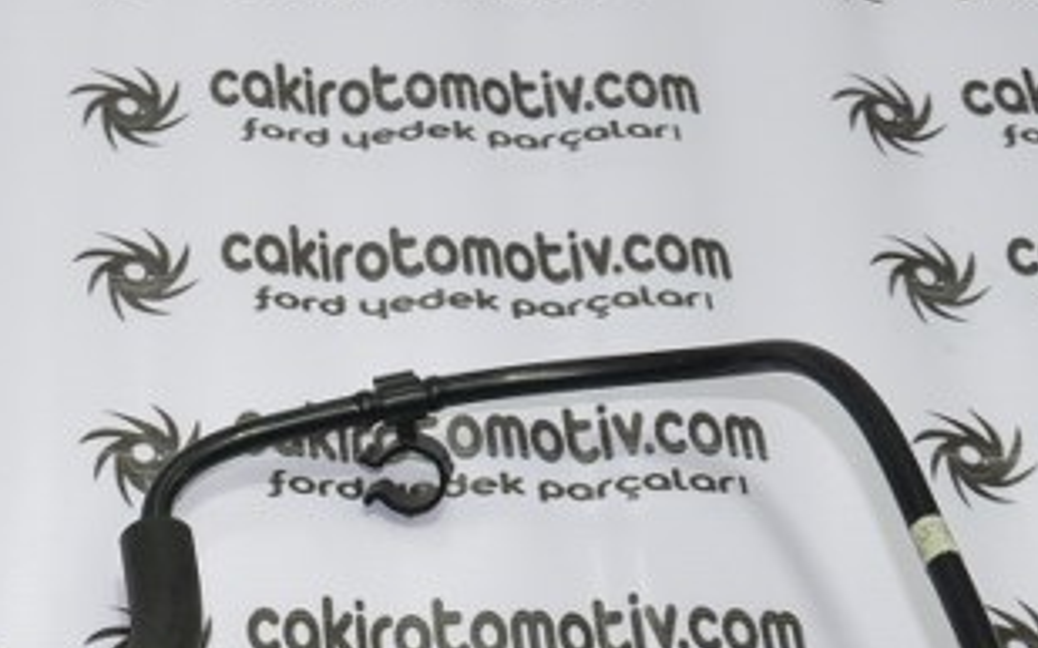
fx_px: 2772
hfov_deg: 20.8
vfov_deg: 13.1
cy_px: 719
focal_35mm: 98
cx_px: 124
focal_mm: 22
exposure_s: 1/40
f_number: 4.5
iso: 200
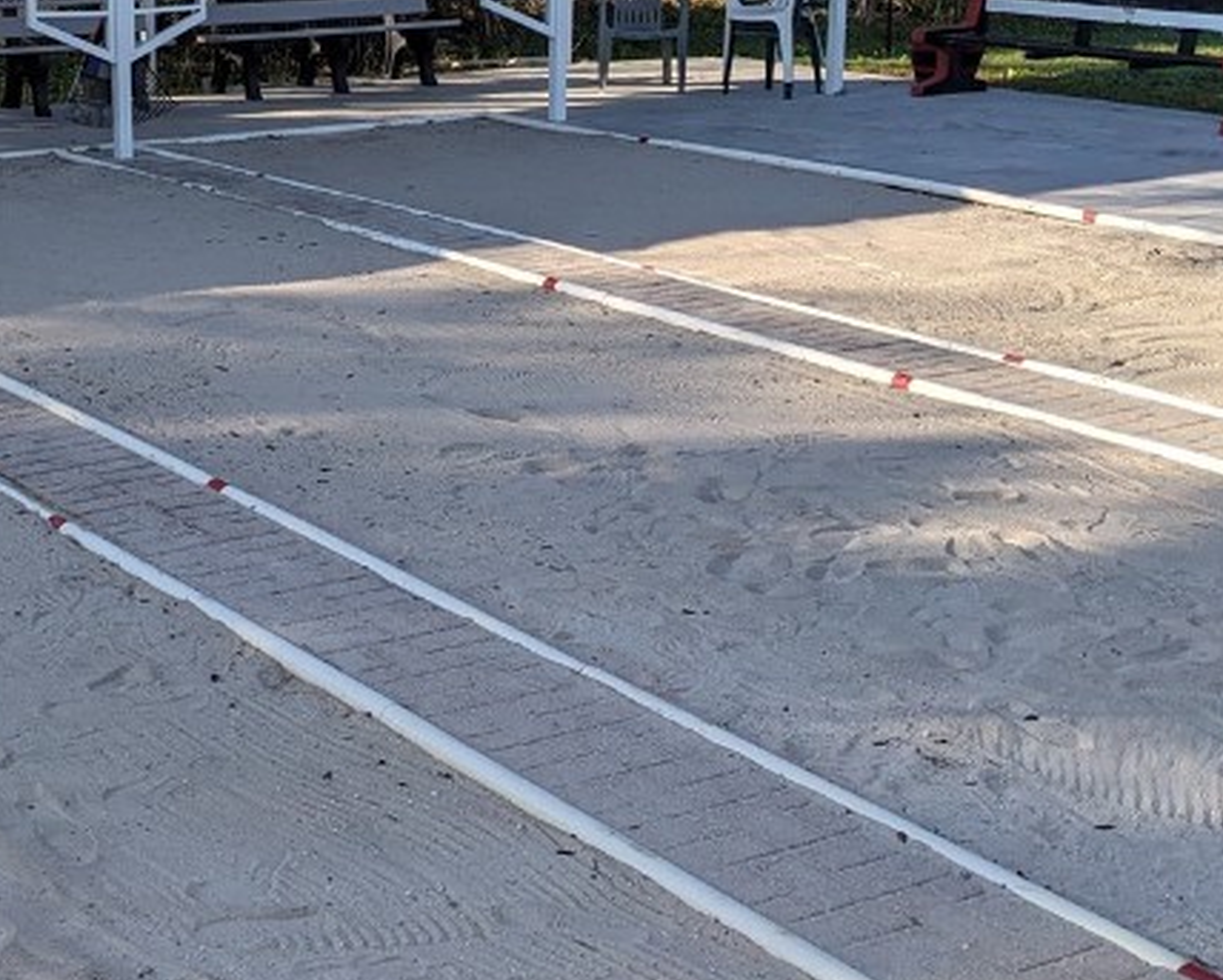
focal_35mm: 63
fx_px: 2282
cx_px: 203
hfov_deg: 29.2
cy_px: 223
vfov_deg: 23.9
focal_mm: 4.38
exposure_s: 1/2597
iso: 62
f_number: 1.73
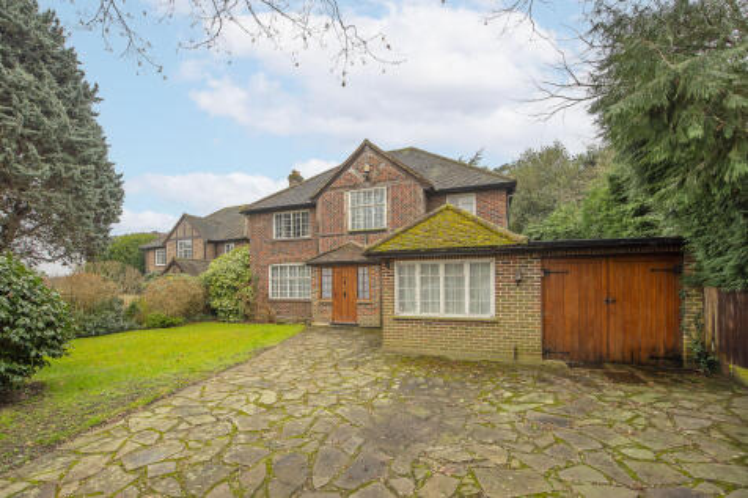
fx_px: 291
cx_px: 374
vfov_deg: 81.2
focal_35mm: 14
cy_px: 249
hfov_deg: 104.3
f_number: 5.6
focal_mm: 14
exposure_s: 1/100
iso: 500
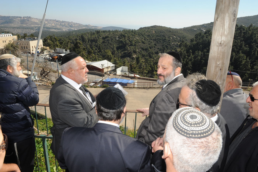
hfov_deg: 73.8
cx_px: 129
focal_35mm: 24
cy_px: 86
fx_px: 172
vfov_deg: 53.1
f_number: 22
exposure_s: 1/250
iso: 1000
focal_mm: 24
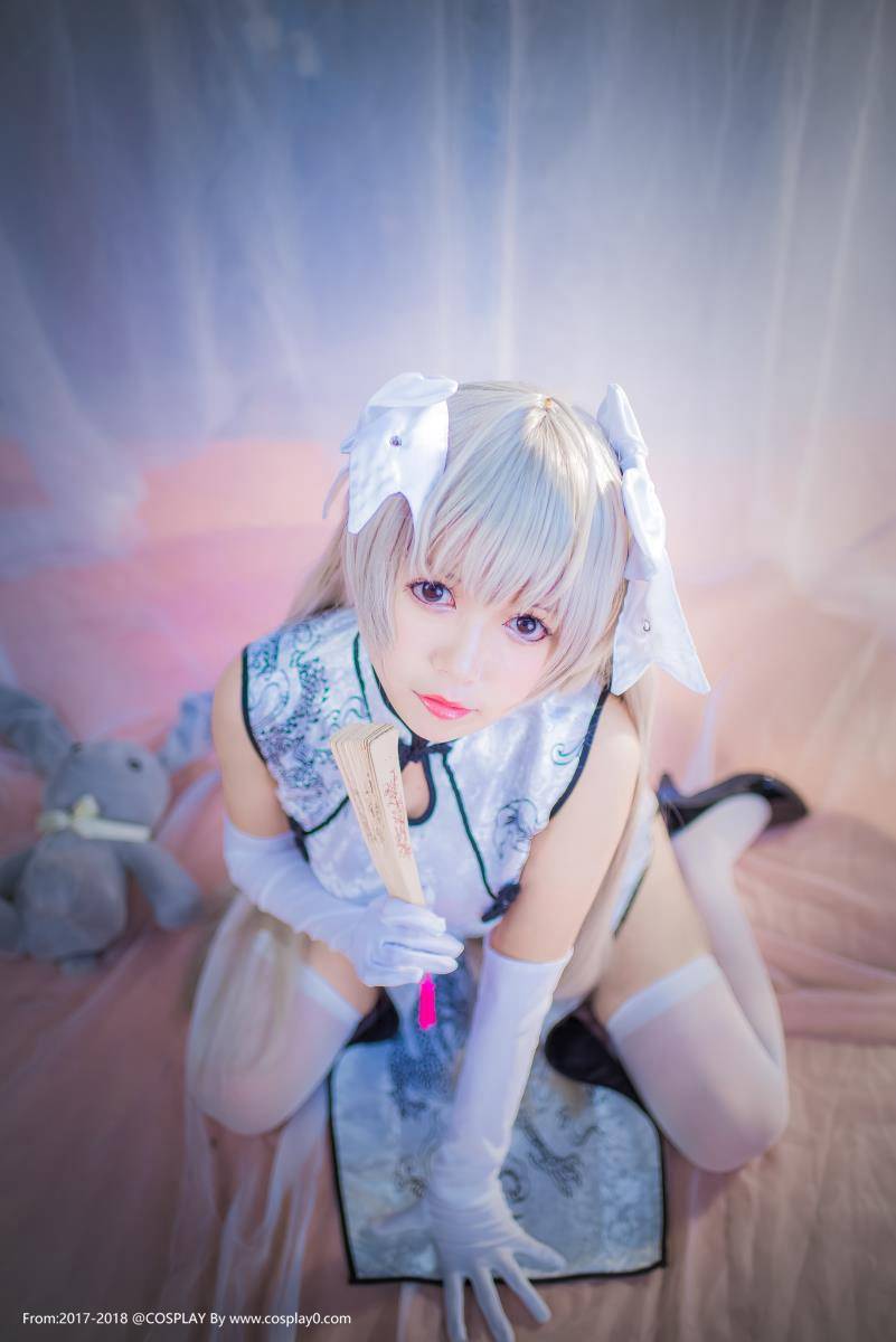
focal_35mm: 35
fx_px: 1305
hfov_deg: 37.9
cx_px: 448
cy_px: 671
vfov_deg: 54.4
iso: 200
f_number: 2
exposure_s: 1/200
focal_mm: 35
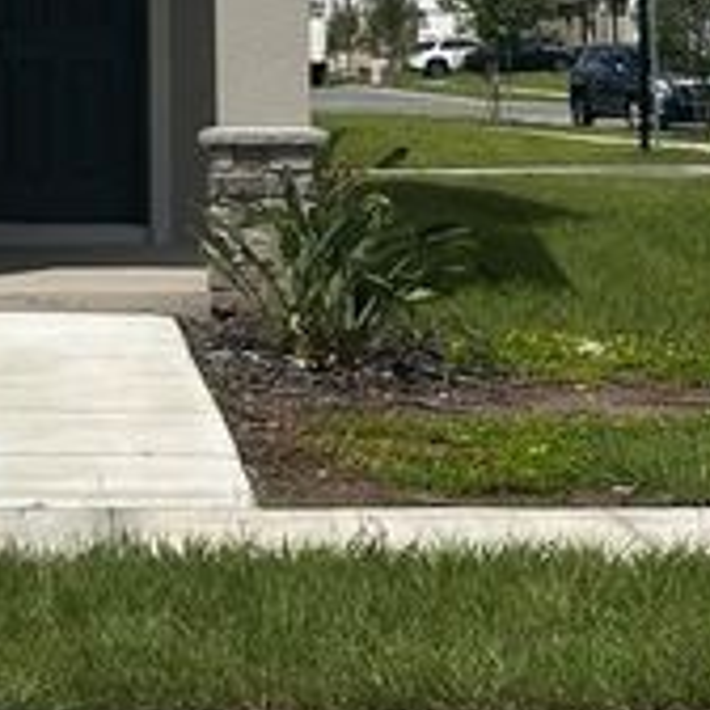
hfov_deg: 10.2
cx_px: -135
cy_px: -53
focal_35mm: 168
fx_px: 3898
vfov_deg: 10.3
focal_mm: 6.86
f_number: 1.78
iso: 64
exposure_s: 1/9804
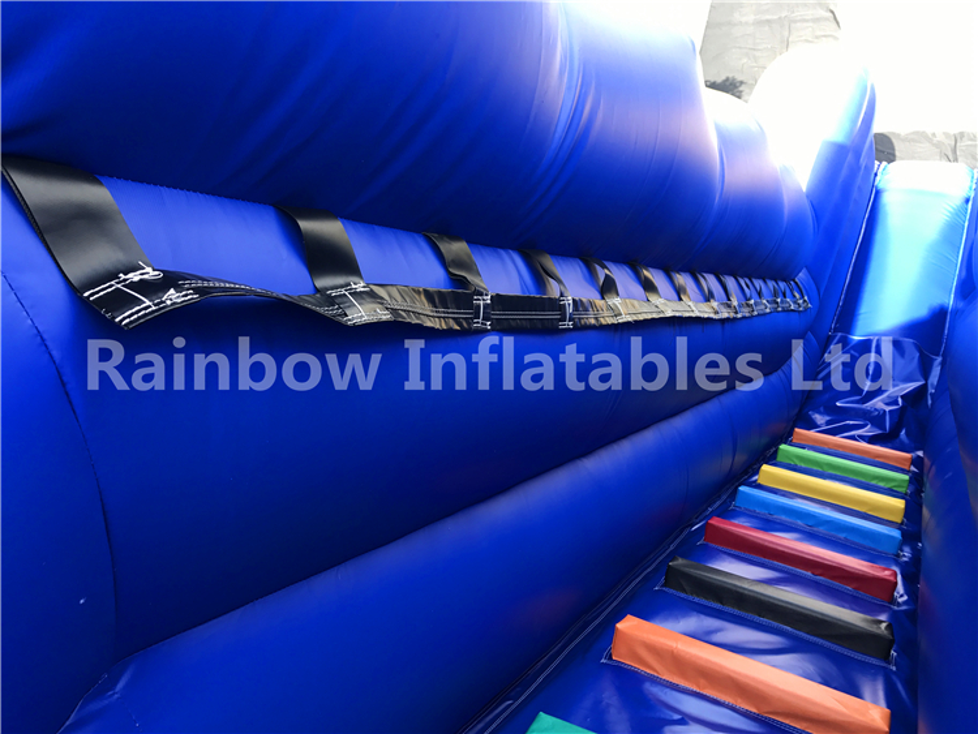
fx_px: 791
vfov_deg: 49.8
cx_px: 489
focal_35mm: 28
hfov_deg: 63.4
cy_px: 367
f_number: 1.8
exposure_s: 1/149
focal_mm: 3.99
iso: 20
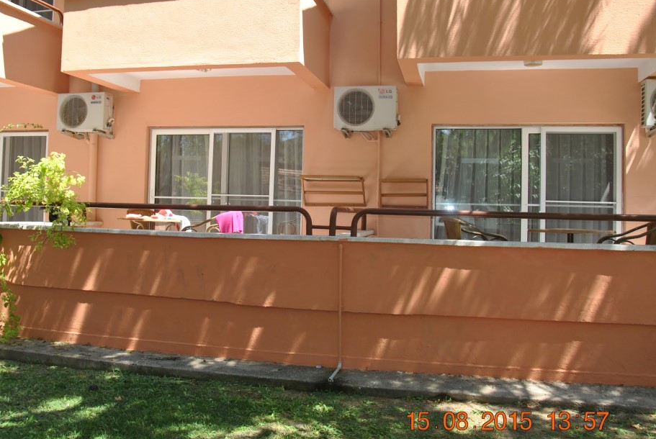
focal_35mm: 34
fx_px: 620
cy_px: 186
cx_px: 275
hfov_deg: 55.5
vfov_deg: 38.9
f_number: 4.5
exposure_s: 1/200
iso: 100
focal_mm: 18
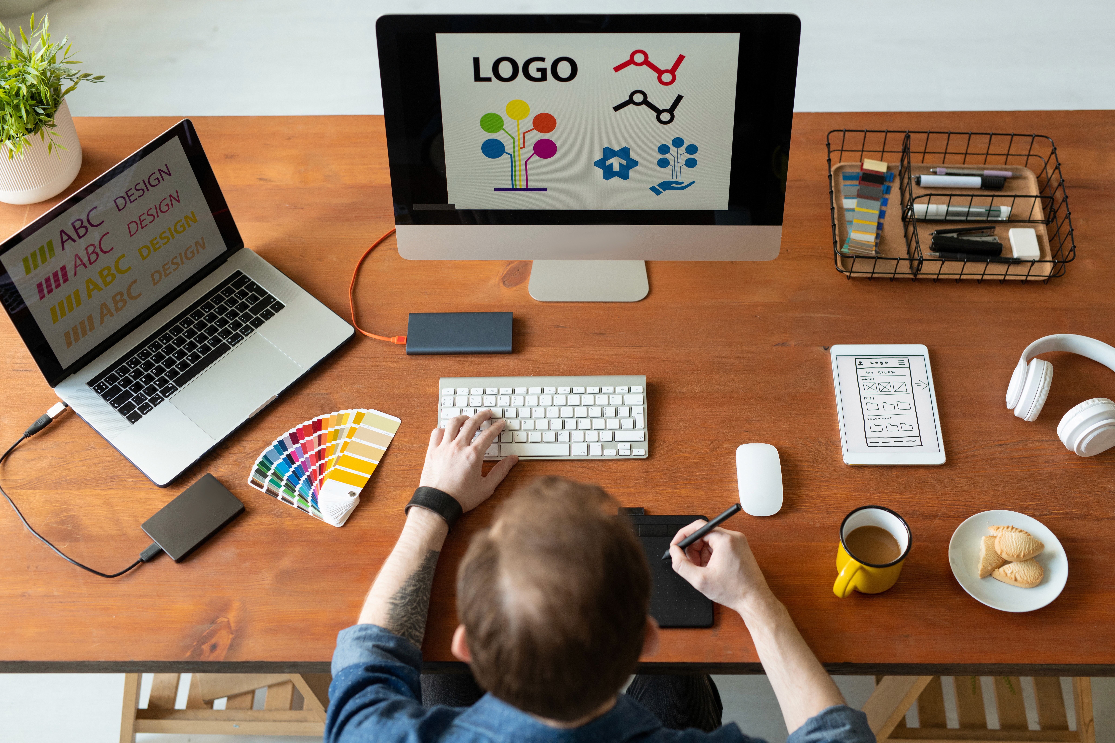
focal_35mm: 50
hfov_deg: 39.6
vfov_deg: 27.0
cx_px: 558
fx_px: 1548
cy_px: 372
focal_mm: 50
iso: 640
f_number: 2.8
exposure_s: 1/160
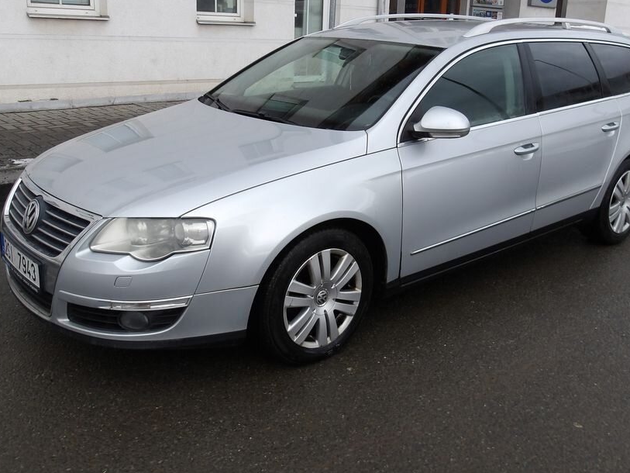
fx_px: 619
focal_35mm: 34
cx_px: 325
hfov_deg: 53.9
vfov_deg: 41.7
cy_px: 195
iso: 100
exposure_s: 1/235
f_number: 3
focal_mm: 4.9
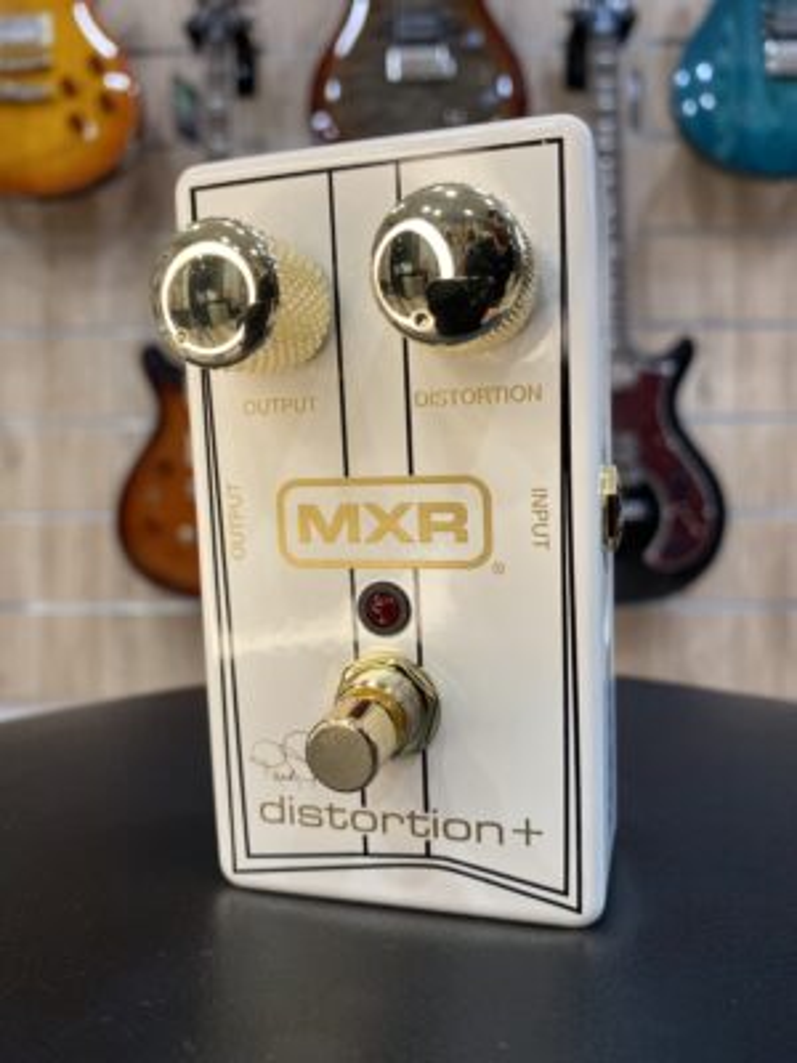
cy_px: 532
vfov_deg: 67.3
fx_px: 798
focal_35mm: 26
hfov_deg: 53.1
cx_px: 398
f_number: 1.8
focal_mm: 4.25
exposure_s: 1/100
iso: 100
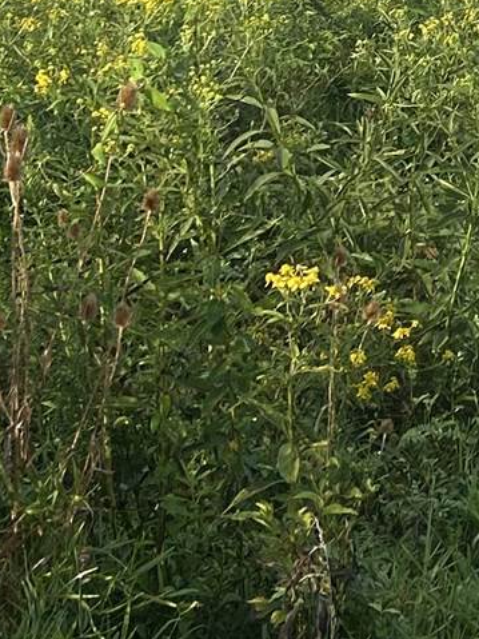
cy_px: -253
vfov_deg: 14.9
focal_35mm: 125
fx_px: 2307
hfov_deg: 10.9
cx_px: 927
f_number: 1.5
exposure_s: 1/2123
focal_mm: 5.7
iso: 50
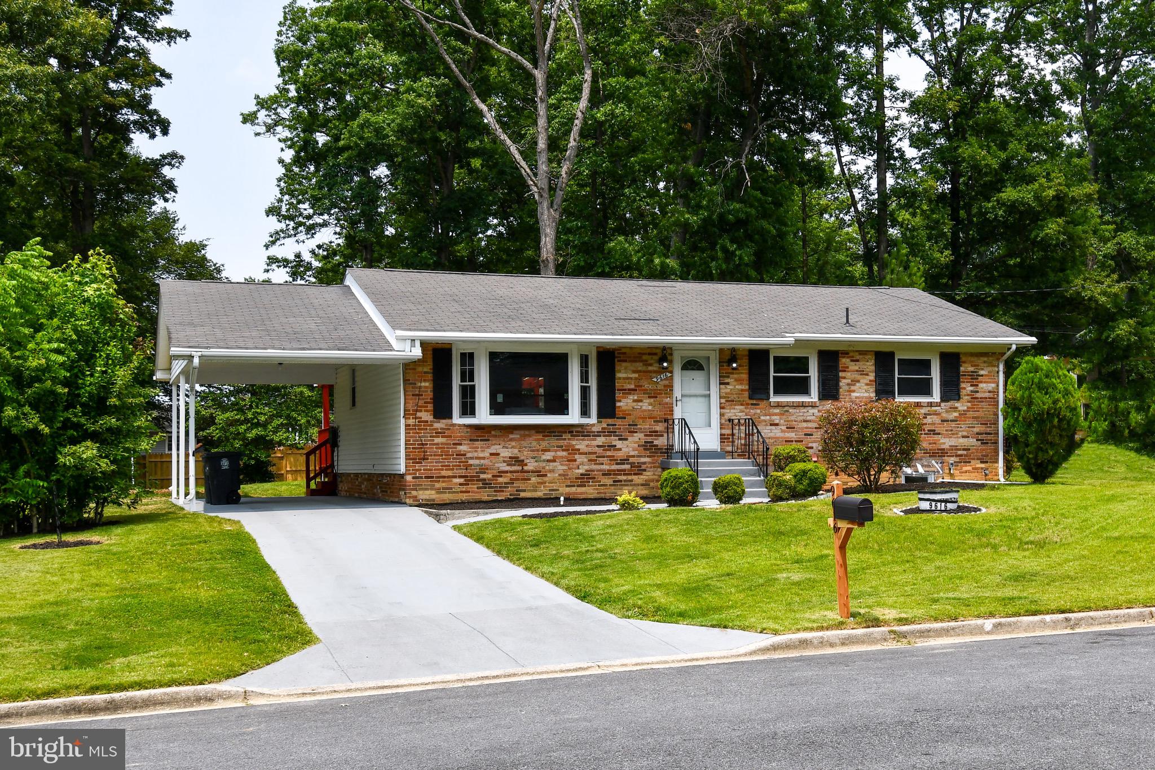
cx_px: 578
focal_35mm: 33
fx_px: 1059
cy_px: 385
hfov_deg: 57.2
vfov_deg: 40.0
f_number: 9
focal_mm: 22
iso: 100
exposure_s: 1/320
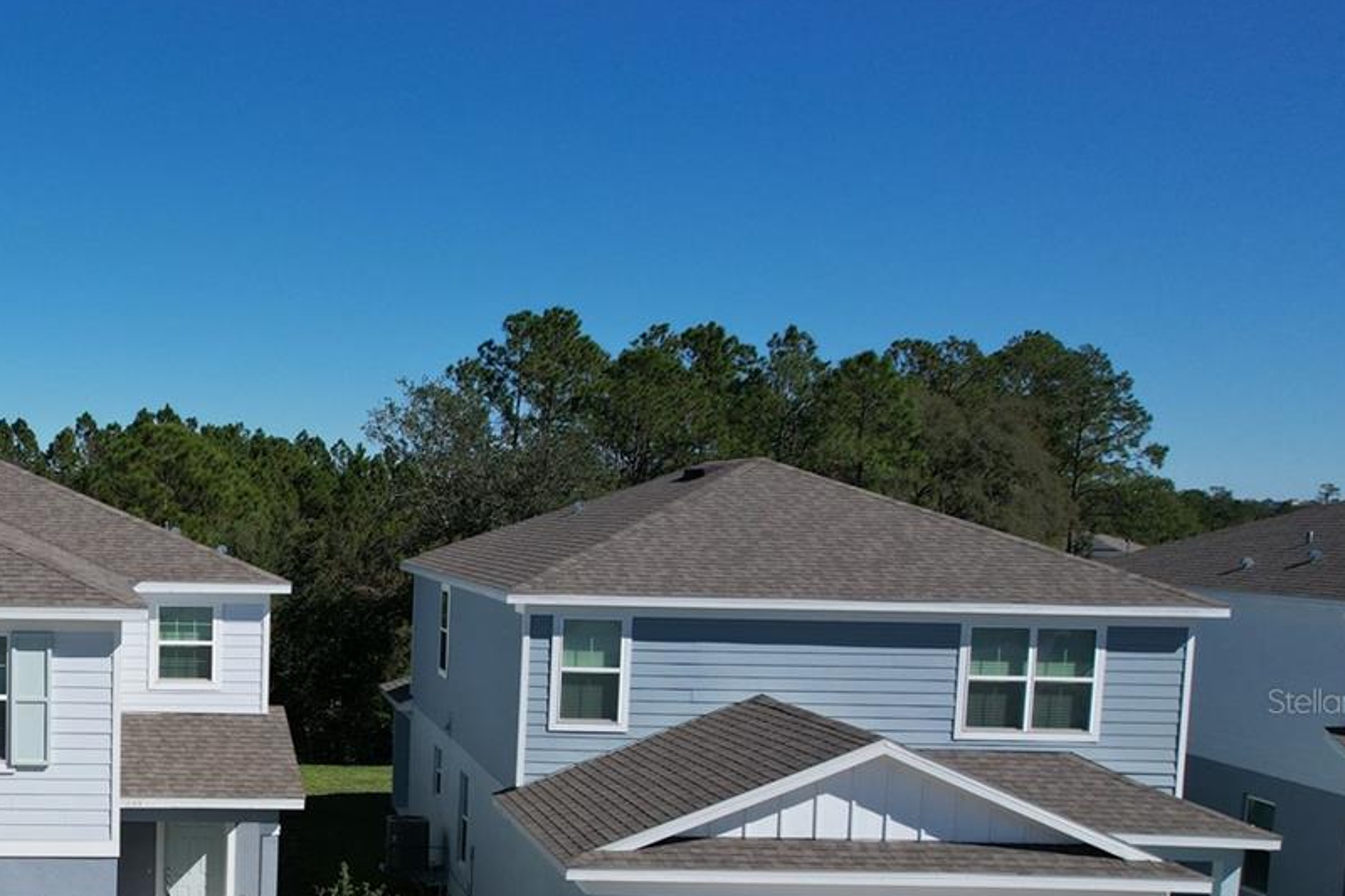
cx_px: 72
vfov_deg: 29.9
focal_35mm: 44
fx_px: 1643
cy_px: 701
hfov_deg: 40.3
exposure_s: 1/4000
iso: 140
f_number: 2.8
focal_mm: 8.38
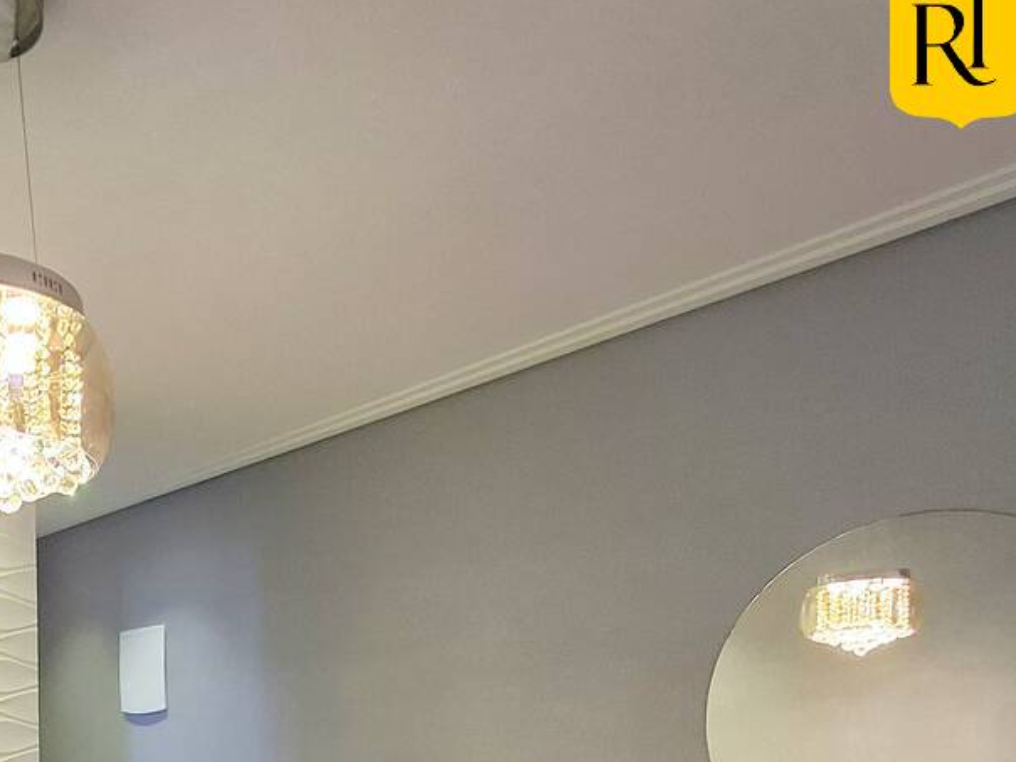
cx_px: 251
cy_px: 796
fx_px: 910
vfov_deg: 39.1
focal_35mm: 31
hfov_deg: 55.5
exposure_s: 1/40
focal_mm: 1.74
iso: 200
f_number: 2.2
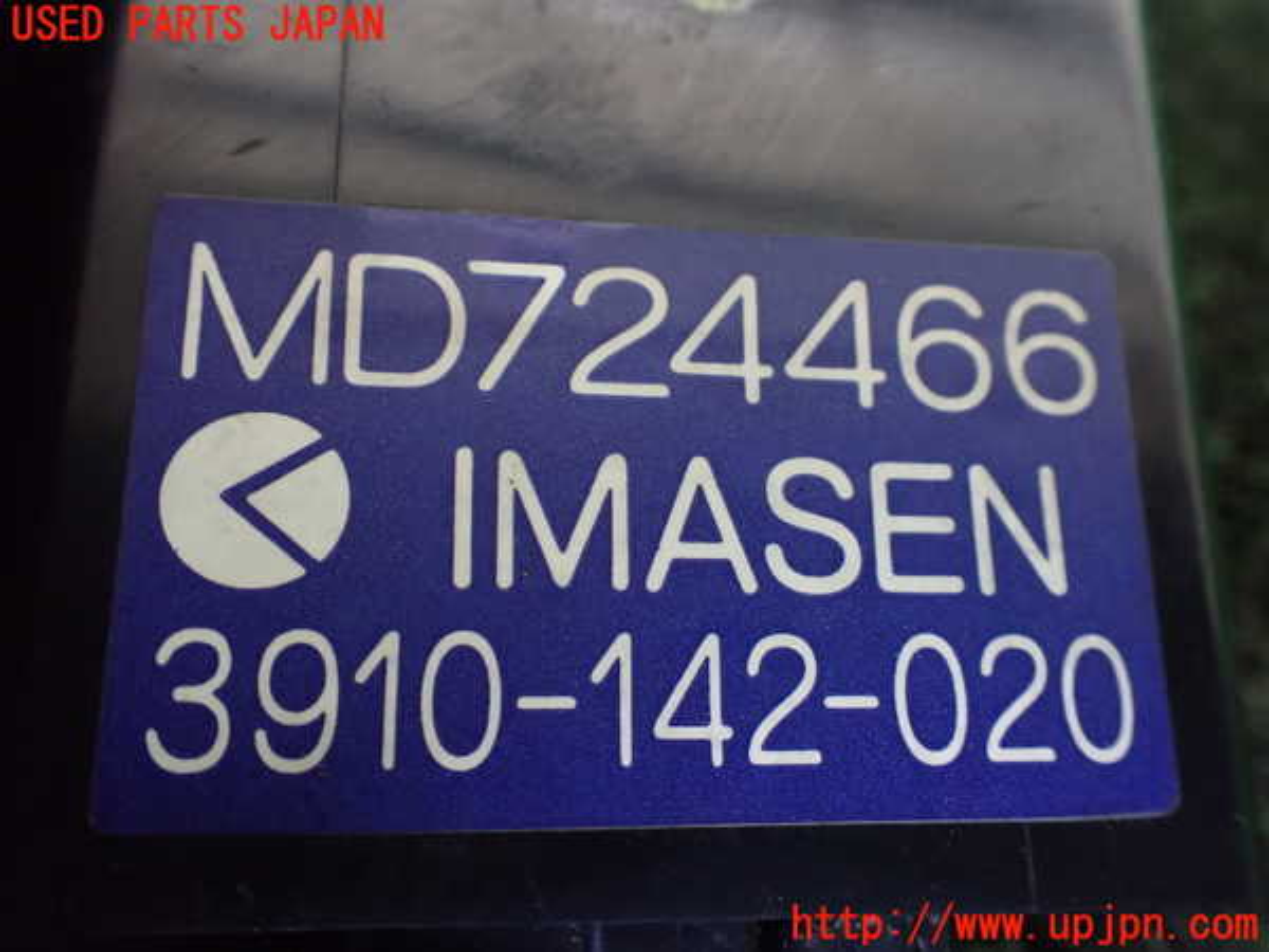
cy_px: 476
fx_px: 1100
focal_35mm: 30
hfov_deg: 60.0
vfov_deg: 46.8
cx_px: 634
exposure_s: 1/30
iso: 1250
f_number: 2.3
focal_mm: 5.4
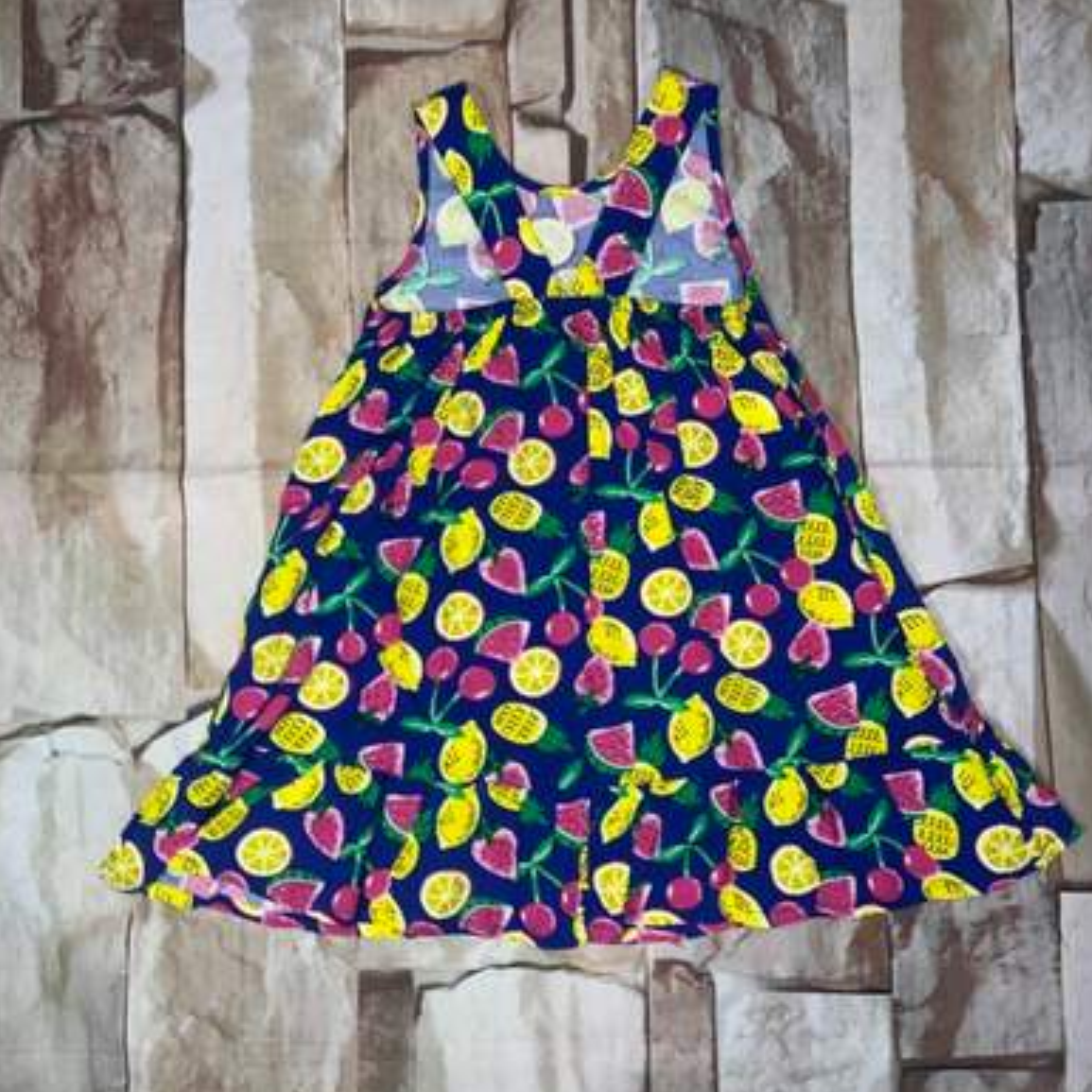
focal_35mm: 31
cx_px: 547
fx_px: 1106
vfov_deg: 52.3
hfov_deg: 52.5
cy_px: 459
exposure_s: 1/25
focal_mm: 5.7
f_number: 1.5
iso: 50
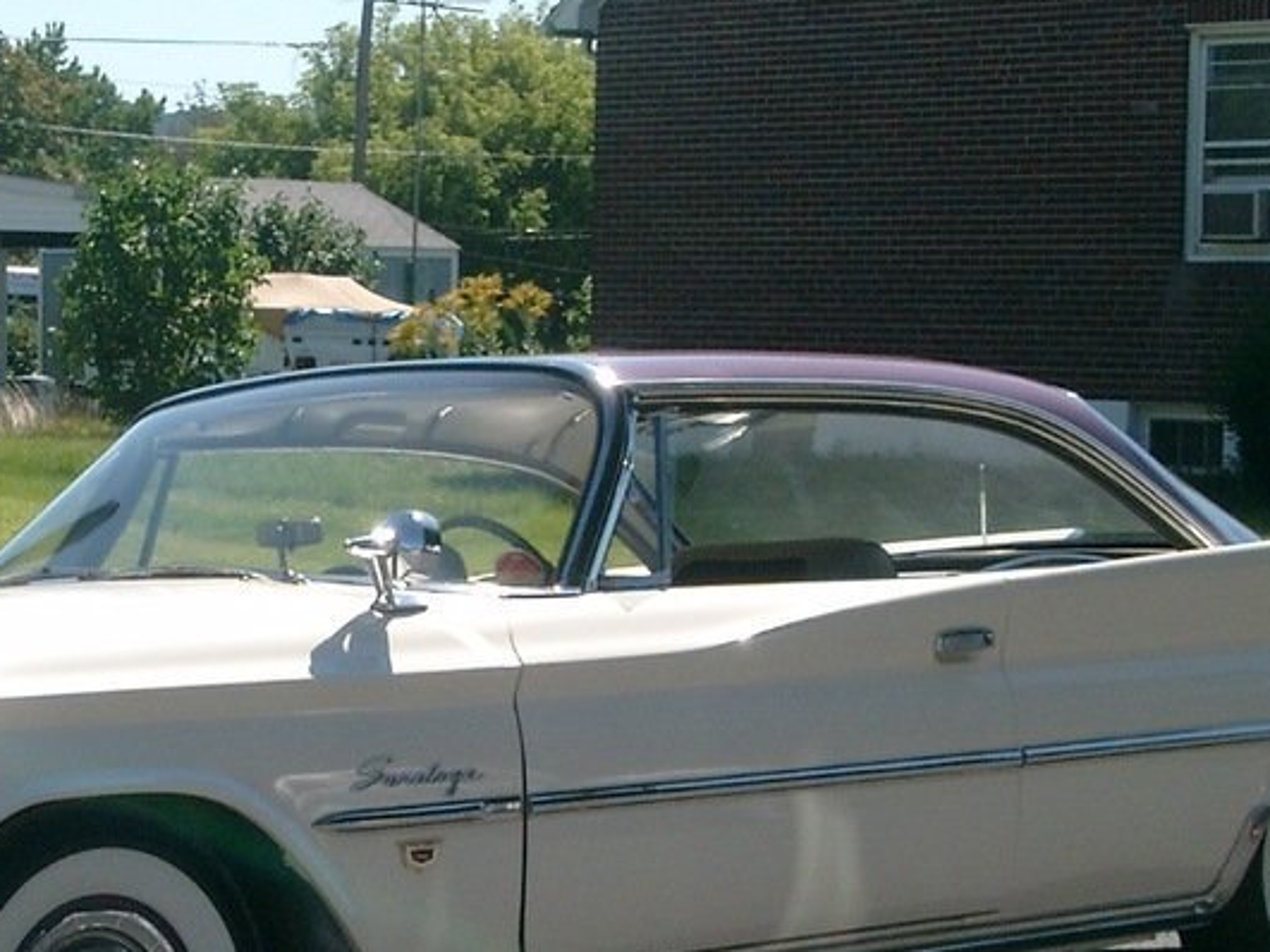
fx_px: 4145
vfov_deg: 13.1
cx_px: 407
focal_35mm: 113
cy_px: 600
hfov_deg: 17.4
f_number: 5.8
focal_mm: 10.2
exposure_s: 1/500
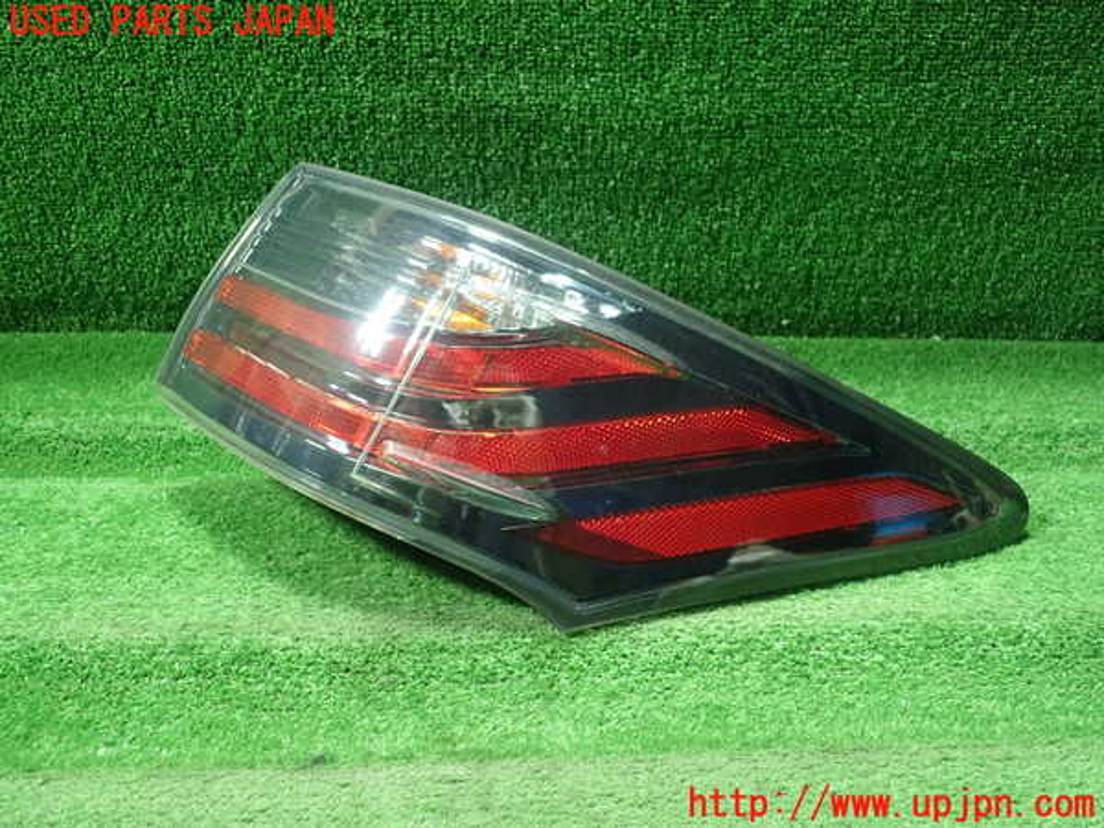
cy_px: 414
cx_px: 552
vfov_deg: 46.8
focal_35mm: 30
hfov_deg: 60.0
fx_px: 957
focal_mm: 5.5
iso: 800
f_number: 2.3
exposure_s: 1/125
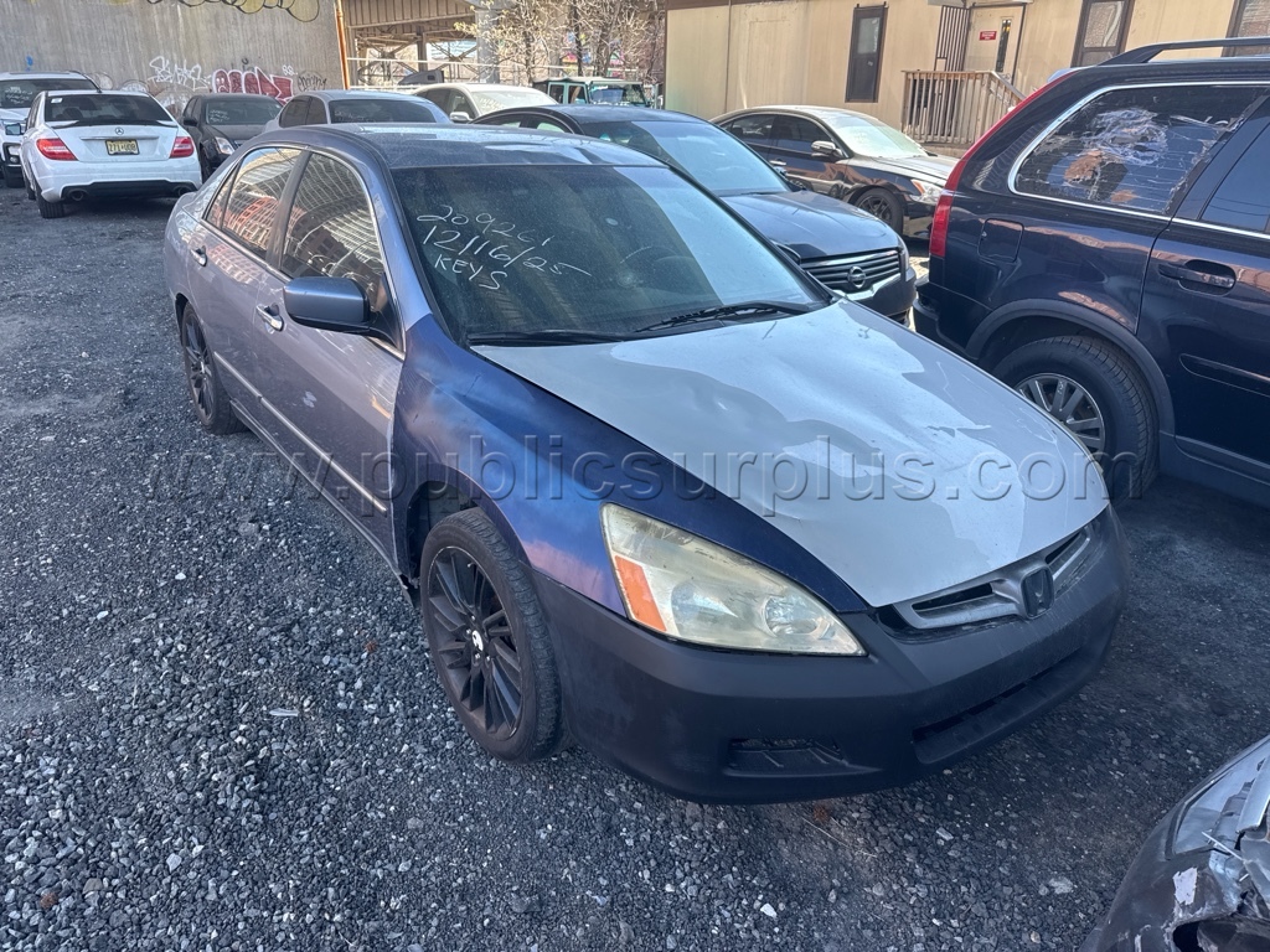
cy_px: 476
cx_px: 635
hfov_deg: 71.6
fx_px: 881
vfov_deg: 56.8
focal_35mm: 24
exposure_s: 1/394
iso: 80
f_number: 1.78
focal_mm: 6.76
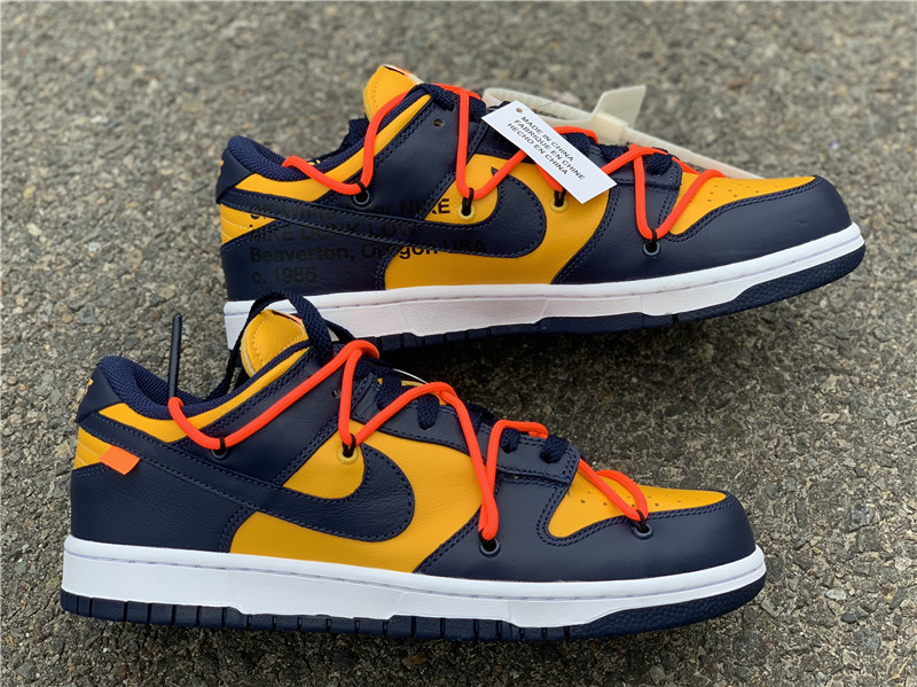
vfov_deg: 28.0
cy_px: 344
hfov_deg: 36.8
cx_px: 458
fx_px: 1377
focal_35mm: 52
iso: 20
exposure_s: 1/122
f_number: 2.4
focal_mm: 6
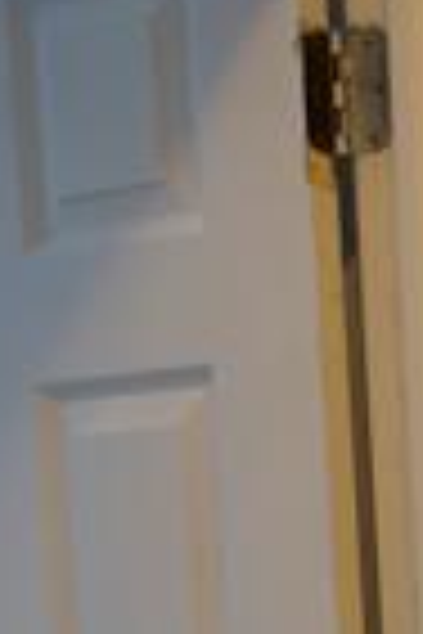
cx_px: 634
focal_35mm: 119
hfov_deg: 11.1
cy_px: 814
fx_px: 2097
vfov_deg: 16.3
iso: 1600
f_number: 3.5
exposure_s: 1/160
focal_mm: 28
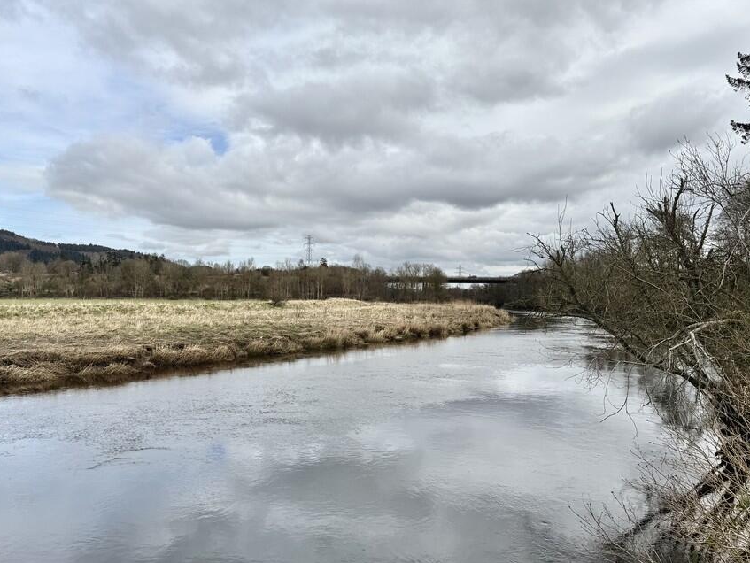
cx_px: 334
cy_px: 282
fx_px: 629
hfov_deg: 61.5
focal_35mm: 29
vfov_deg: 48.3
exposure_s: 1/5319
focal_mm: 6.76
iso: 80
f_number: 1.78
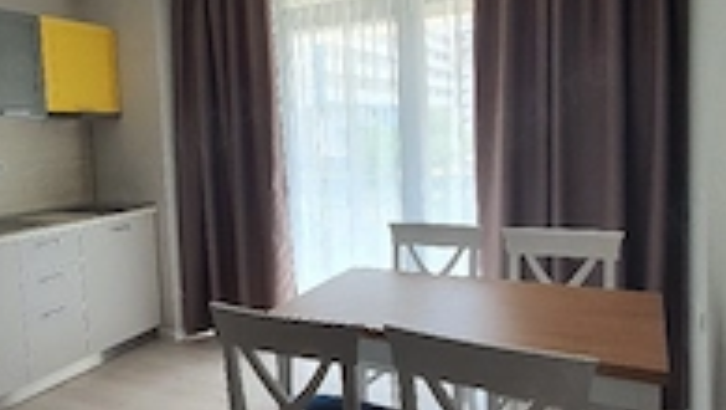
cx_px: 279
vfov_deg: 40.2
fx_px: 559
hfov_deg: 65.2
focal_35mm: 29
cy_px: 186
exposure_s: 1/100
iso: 64
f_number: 2.2
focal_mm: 1.8
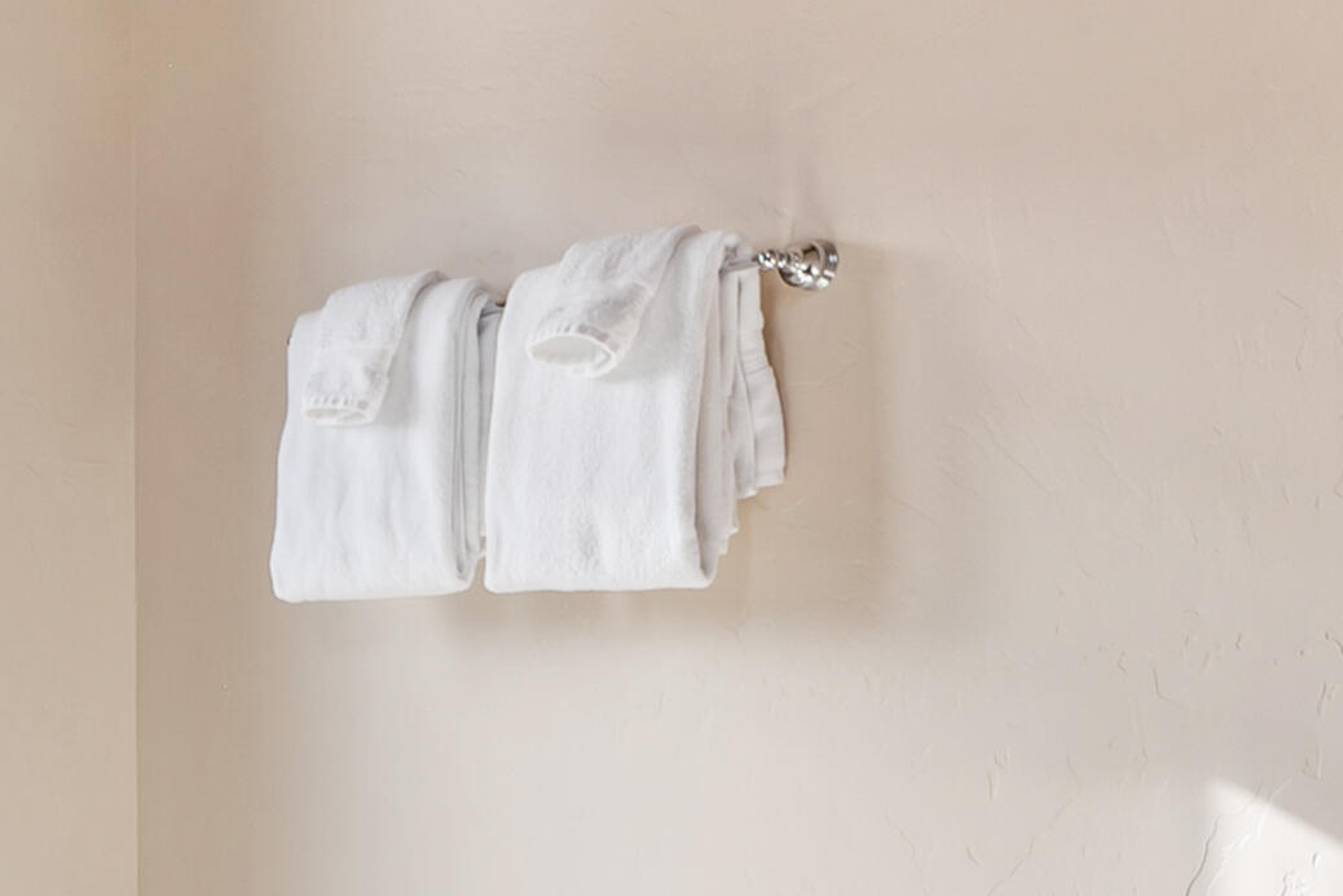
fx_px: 2687
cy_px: 842
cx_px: -217
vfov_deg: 18.6
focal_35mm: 72
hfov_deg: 25.5
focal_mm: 18
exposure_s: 1/60
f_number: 10
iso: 100
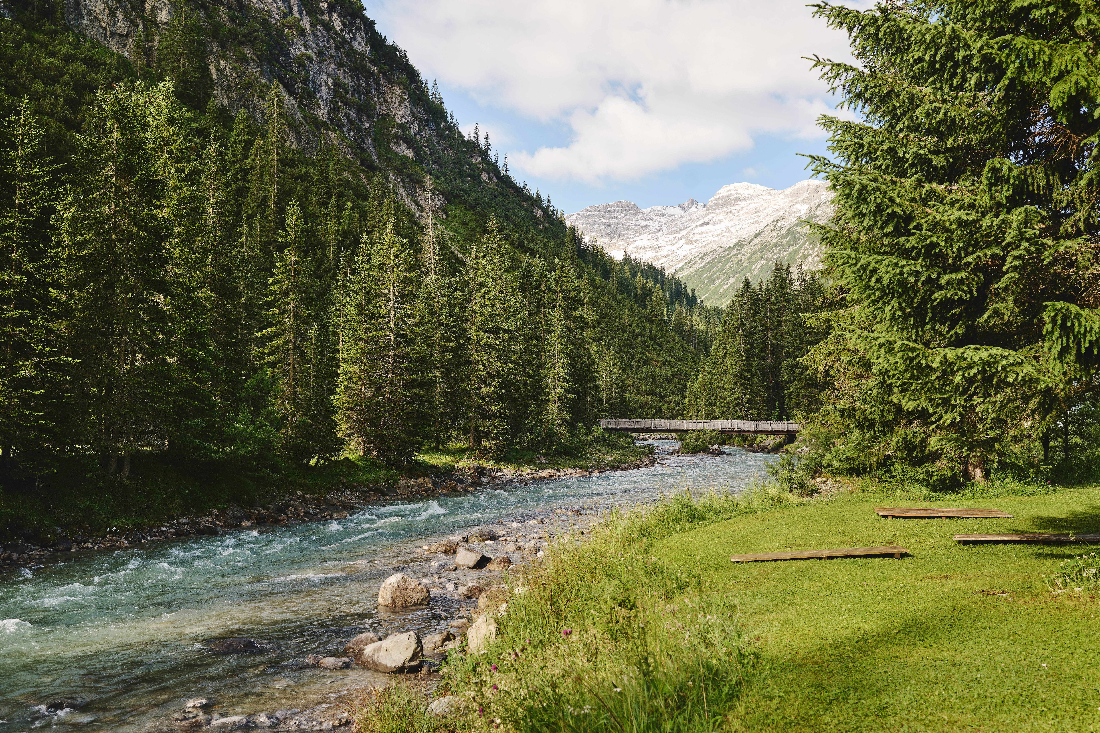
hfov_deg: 54.4
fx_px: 1069
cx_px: 550
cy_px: 366
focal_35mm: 35
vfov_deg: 37.9
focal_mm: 35
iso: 160
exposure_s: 1/400
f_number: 5
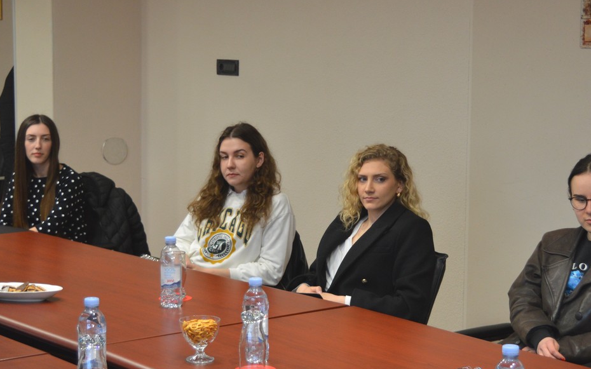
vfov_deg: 16.3
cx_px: 384
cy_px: 228
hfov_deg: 25.7
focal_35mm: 80
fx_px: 1288
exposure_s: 1/30
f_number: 4.2
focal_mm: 30
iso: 400
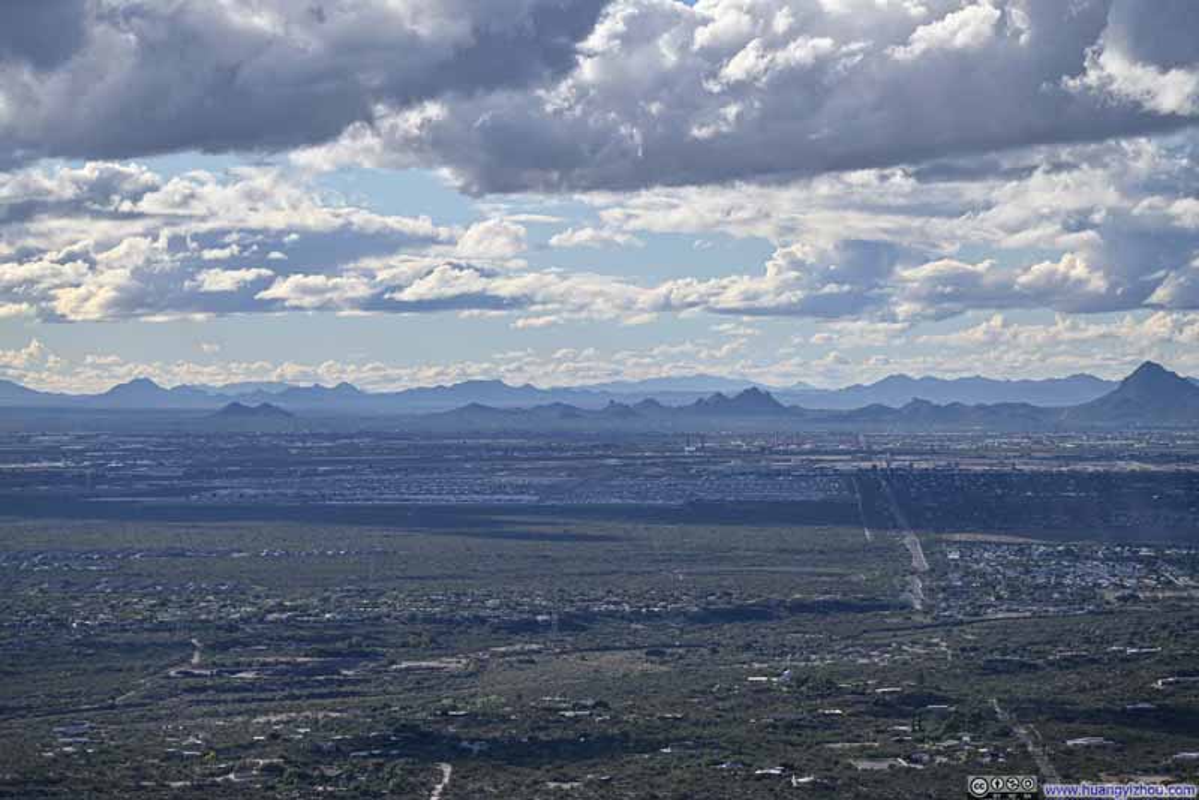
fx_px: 3998
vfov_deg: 11.4
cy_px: 400
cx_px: 600
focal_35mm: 120
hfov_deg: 17.1
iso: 100
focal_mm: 120
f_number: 5.6
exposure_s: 1/1600
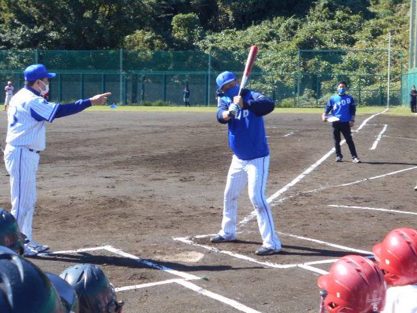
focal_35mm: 76
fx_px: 916
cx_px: 208
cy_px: 156
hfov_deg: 25.7
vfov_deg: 19.4
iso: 80
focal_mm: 13.5
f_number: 5.8
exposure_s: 1/125
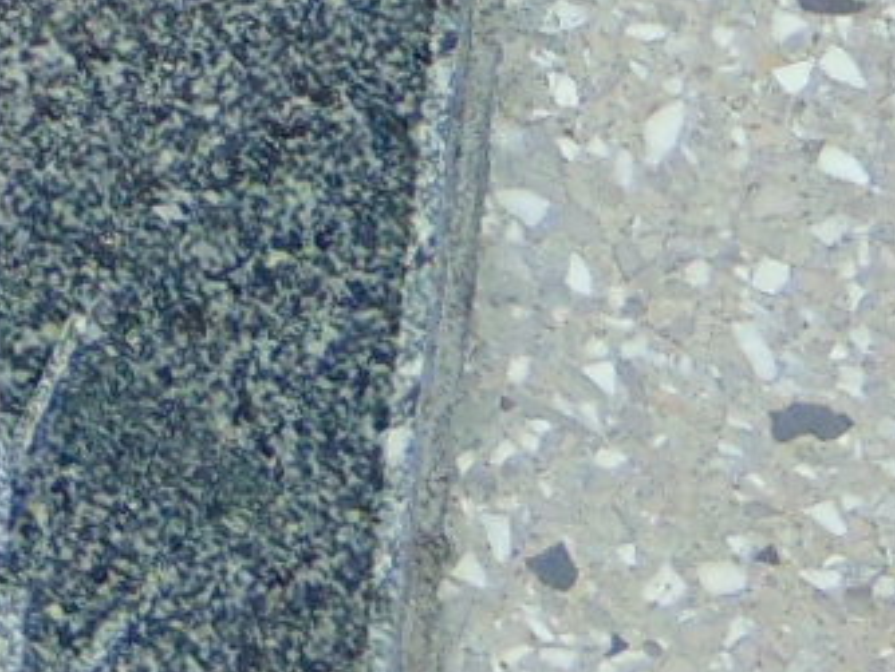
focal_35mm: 194
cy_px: -471
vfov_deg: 7.5
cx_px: -1018
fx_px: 5019
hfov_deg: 9.4
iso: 80
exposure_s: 1/200
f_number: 3
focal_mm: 4.5
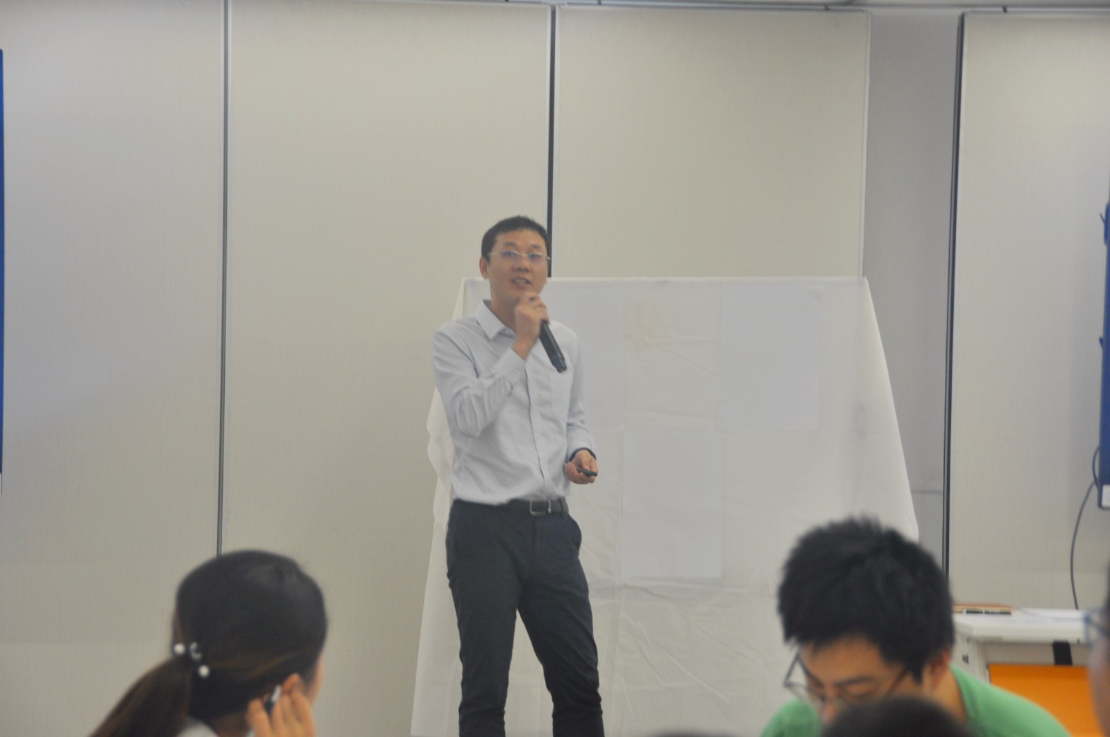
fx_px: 3002
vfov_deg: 14.0
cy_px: 368
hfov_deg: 20.9
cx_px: 555
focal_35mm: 98
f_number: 5
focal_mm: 65
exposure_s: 1/20
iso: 400
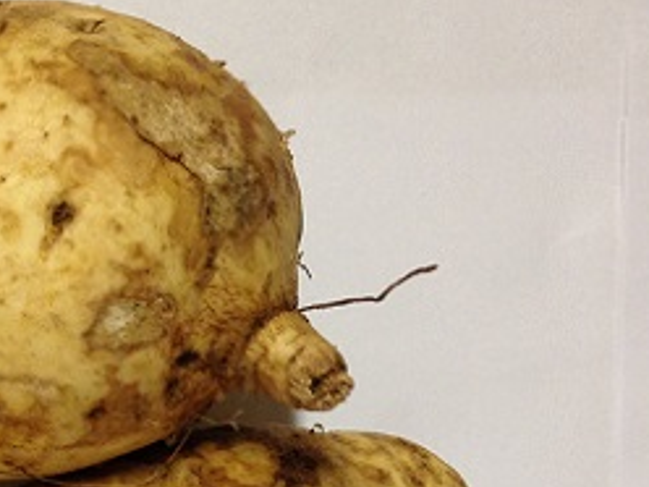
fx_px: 1594
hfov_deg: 21.3
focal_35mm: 85
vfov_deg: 16.9
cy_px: 518
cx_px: -149
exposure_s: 1/20
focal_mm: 4.12
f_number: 2.4
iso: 125
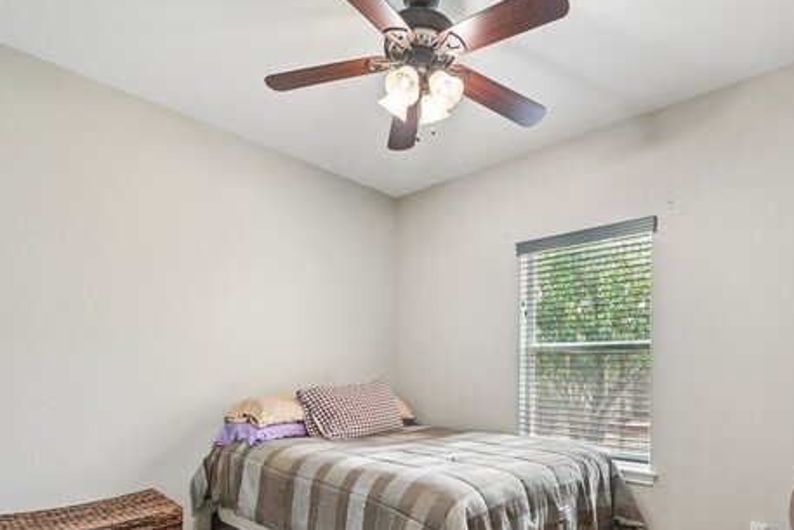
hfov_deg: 80.8
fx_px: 463
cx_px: 445
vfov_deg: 57.9
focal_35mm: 21
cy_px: 364
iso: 800
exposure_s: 1/13
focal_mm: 15
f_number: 8
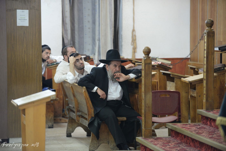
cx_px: 113
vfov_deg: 9.8
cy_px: 76
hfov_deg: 14.7
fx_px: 879
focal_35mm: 140
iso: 2000
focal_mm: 140
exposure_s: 1/160
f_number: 3.2
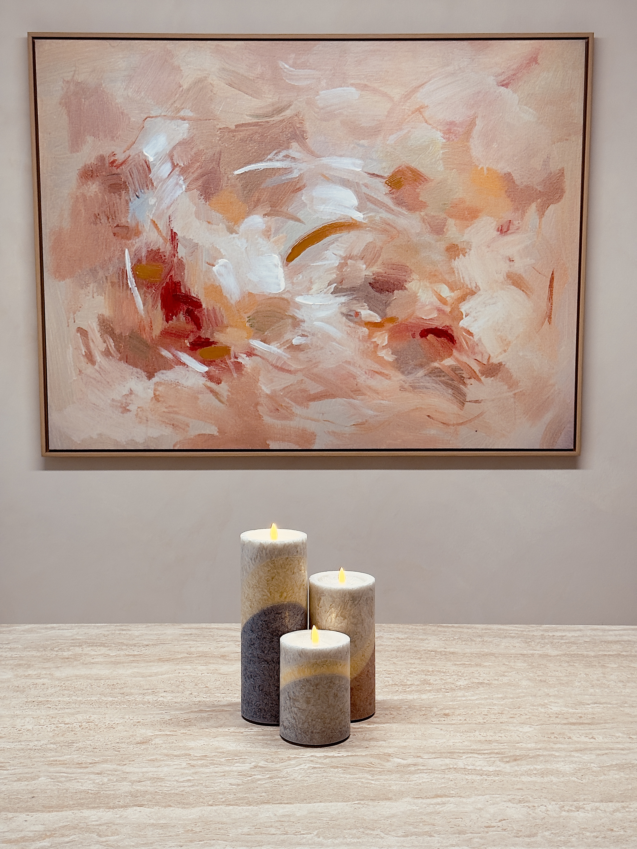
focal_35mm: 48
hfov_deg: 30.3
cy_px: 424
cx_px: 318
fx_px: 1178
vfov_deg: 39.7
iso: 100
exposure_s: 1/100
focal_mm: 6.76
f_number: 1.78
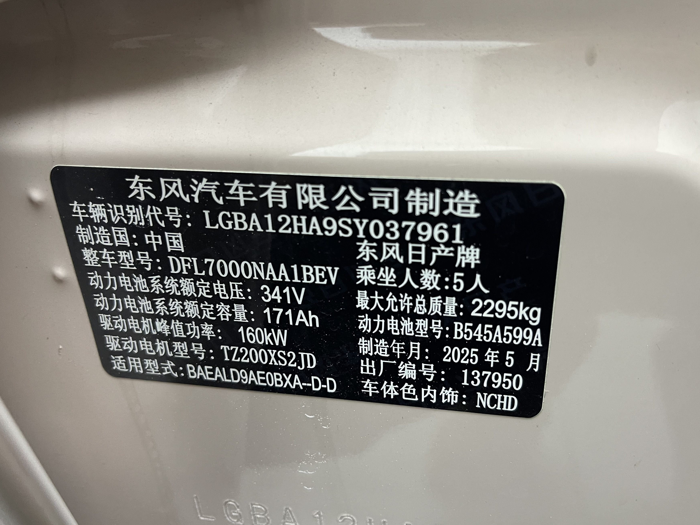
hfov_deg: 61.6
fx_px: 586
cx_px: 363
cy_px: 259
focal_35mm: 29
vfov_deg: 48.2
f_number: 1.6
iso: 200
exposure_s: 1/50
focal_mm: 5.1
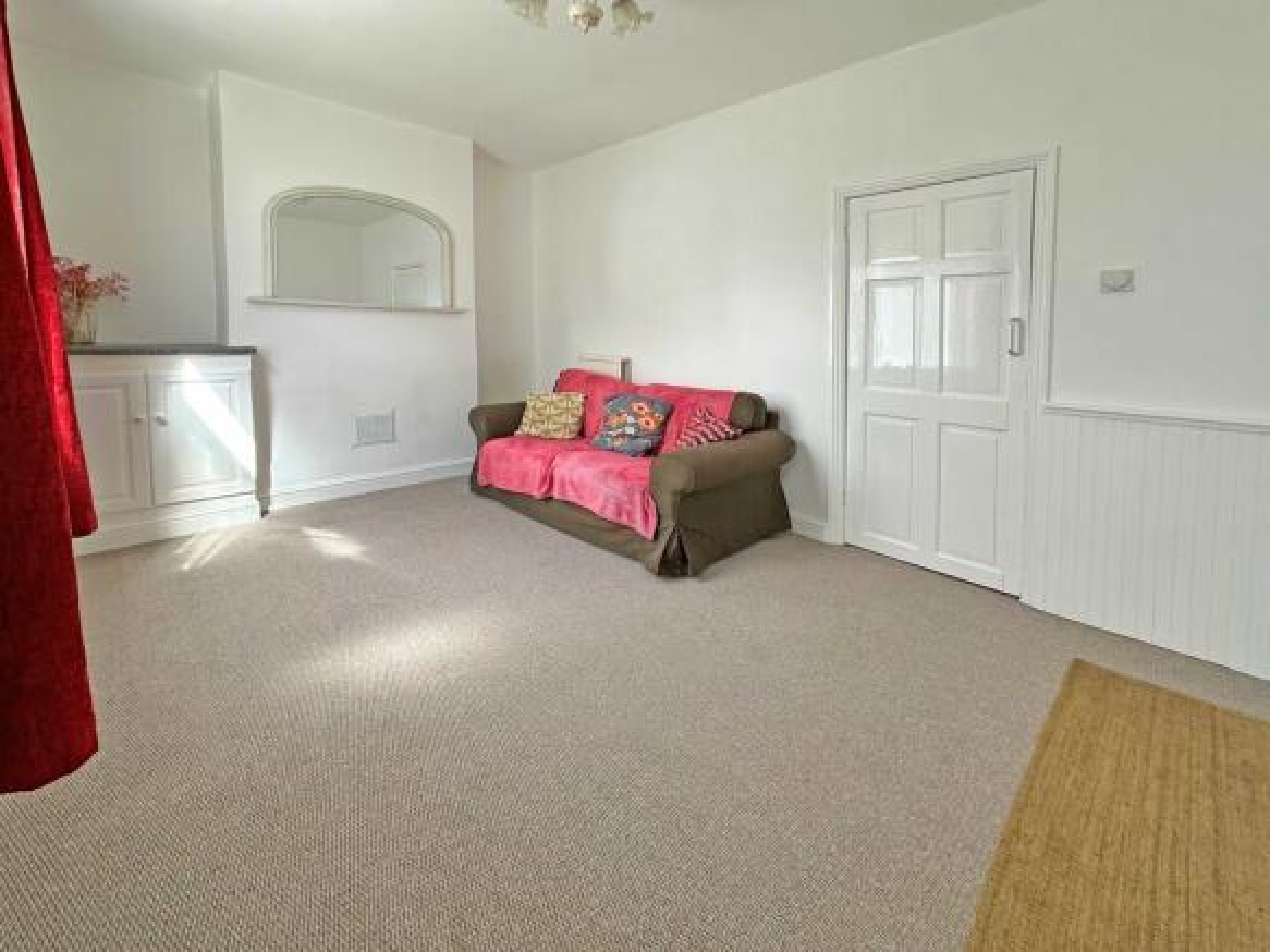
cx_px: 635
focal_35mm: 14
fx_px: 514
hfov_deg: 102.1
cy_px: 476
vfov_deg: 85.7
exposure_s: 1/108
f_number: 2.2
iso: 40
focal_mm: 2.22
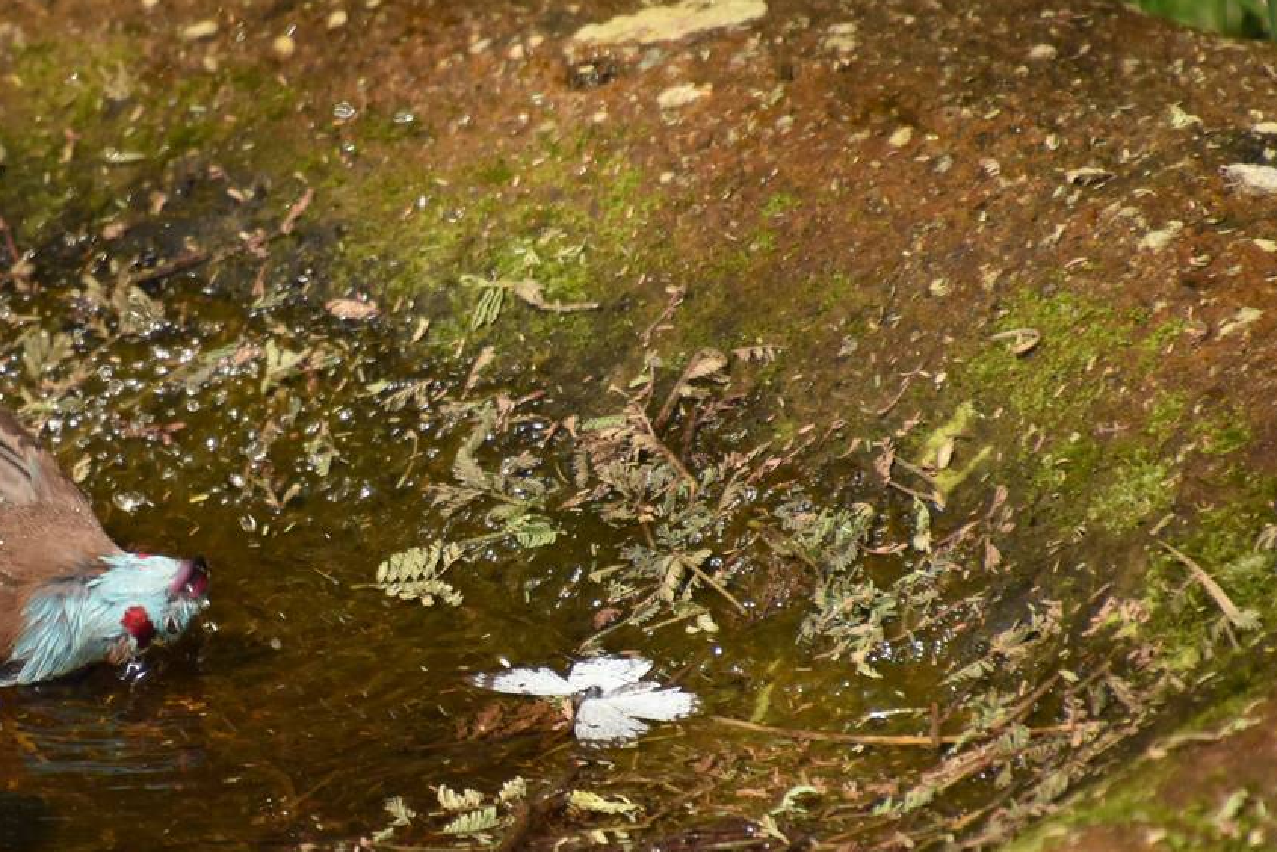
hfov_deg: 2.4
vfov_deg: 1.6
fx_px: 30231
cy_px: 389
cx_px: 163
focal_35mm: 852
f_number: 6.3
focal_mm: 300
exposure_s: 1/800
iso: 640
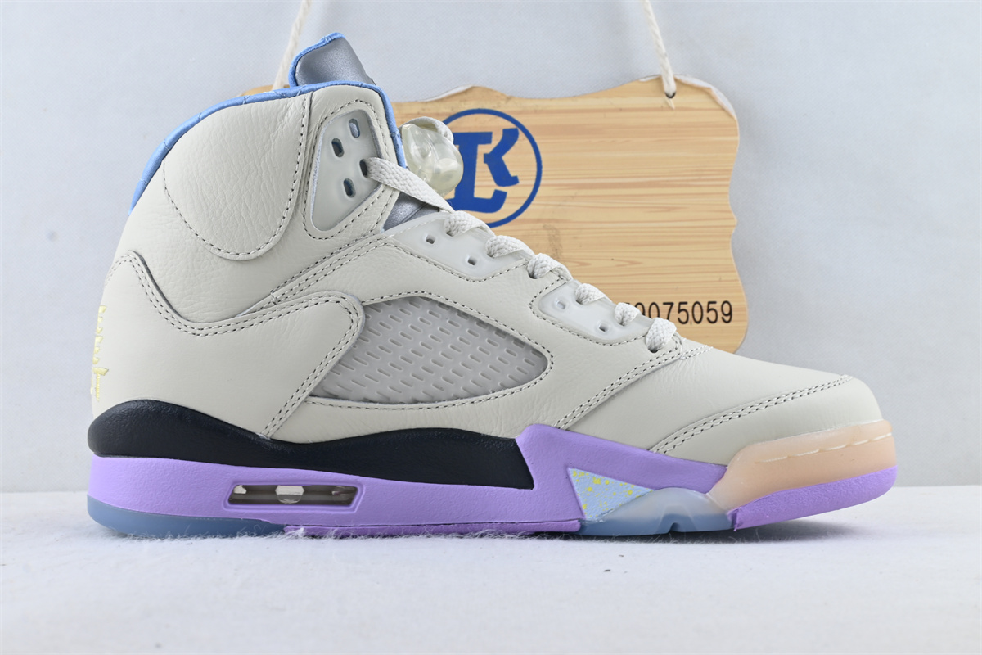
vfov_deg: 32.4
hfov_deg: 47.2
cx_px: 491
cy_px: 328
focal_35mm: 41
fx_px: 1125
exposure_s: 1/13
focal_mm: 27.5
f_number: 10
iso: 100
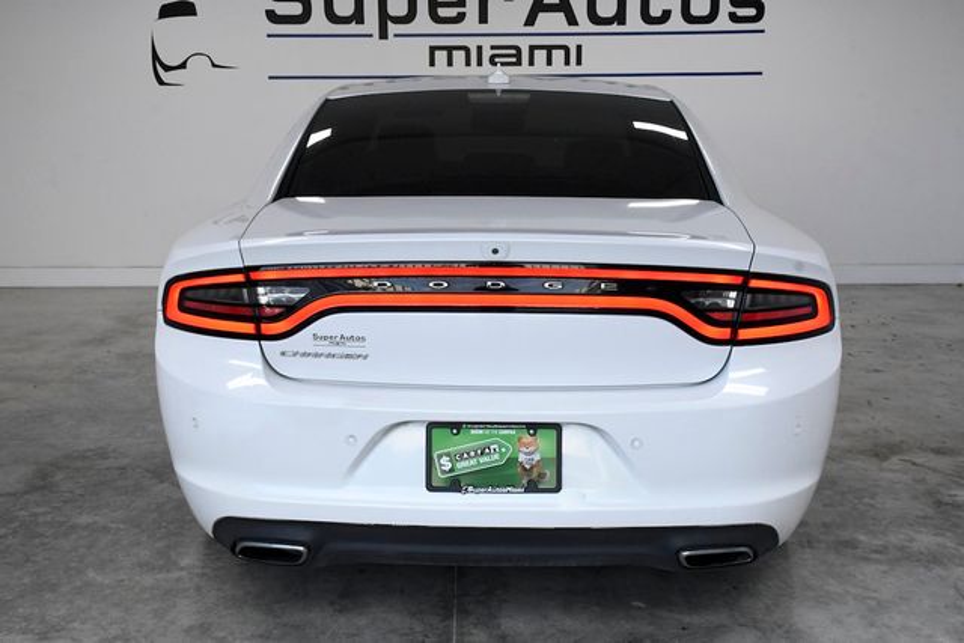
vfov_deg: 33.4
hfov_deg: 48.4
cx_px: 482
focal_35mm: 40
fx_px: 1071
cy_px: 322
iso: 2500
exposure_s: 1/500
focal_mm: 27
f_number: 11
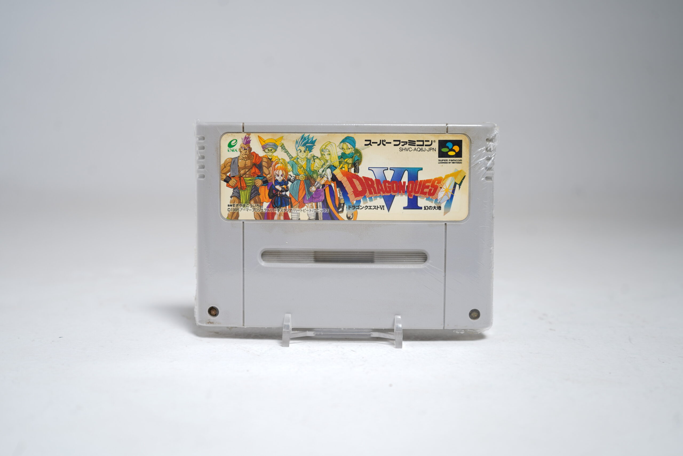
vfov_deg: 32.6
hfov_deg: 47.4
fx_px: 778
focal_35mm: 41
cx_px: 342
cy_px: 228
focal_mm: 41
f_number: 5
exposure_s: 1/4
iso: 64
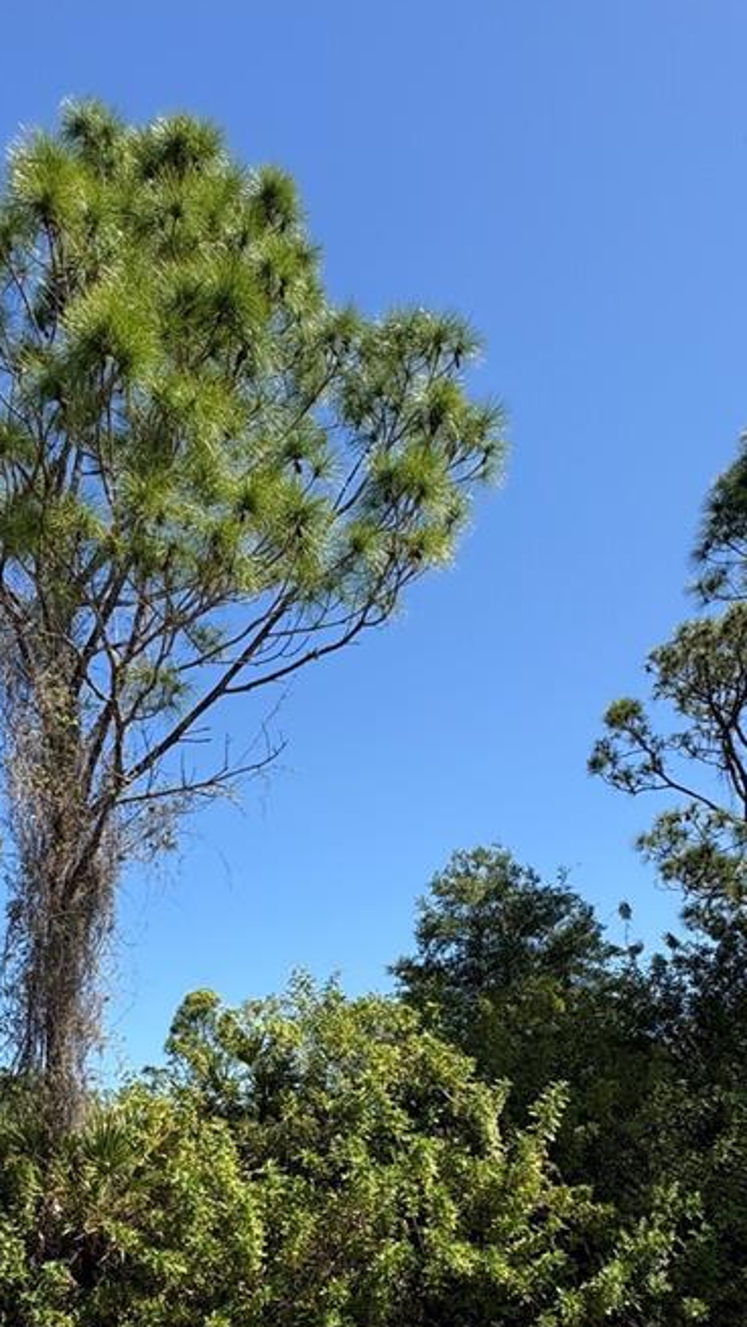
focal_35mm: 28
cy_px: 1073
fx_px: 986
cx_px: 266
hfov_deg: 41.1
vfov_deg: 61.9
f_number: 2.2
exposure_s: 1/1323
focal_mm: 2.22
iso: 40
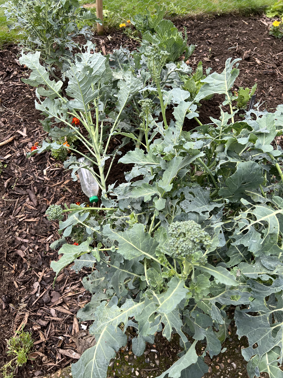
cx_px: 142
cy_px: 189
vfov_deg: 67.3
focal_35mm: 26
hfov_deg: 53.1
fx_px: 283
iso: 50
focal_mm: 5.7
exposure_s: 1/628
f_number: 1.5
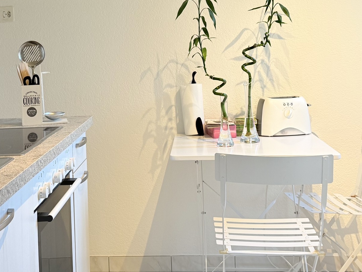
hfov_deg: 33.7
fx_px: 596
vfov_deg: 25.2
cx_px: 145
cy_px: 52
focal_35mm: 57
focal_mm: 6.76
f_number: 1.78
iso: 80
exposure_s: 1/100
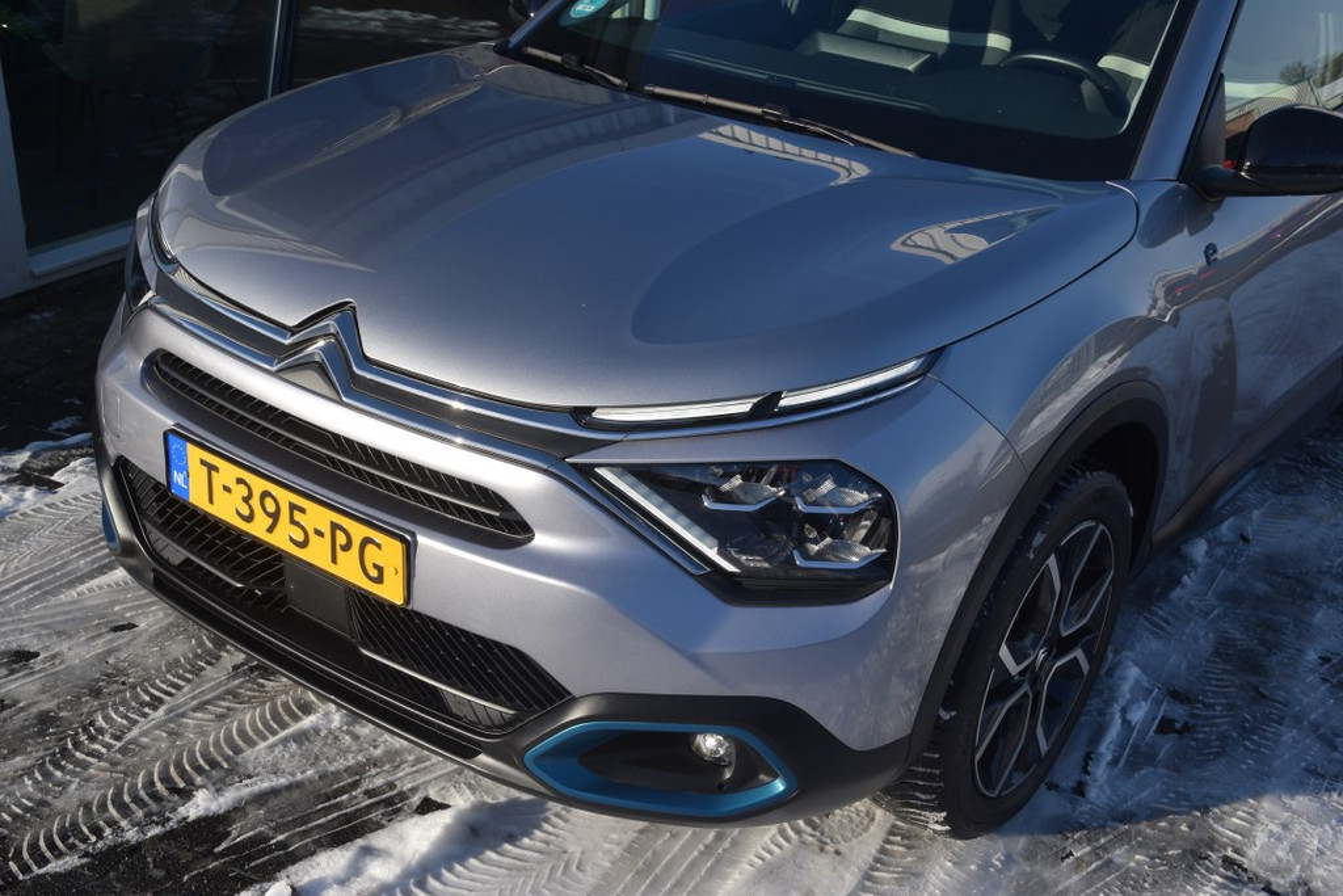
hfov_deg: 47.9
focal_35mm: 40
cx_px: 672
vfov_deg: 33.0
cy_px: 448
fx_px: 1511
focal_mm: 27
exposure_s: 1/400
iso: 200
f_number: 10
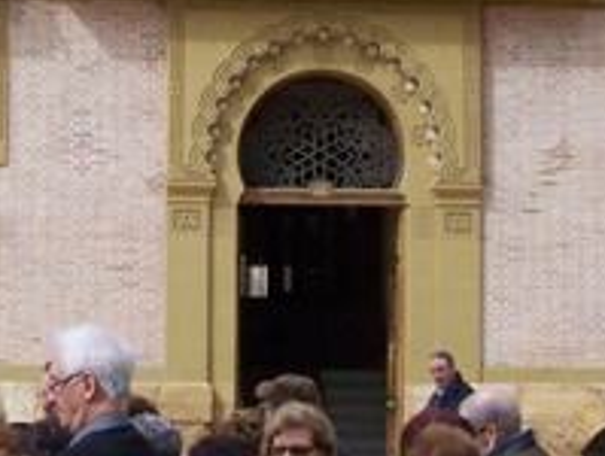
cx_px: 143
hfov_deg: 16.0
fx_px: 2136
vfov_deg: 12.1
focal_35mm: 122
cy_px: 70
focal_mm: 6.3
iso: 64
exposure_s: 1/320
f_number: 4
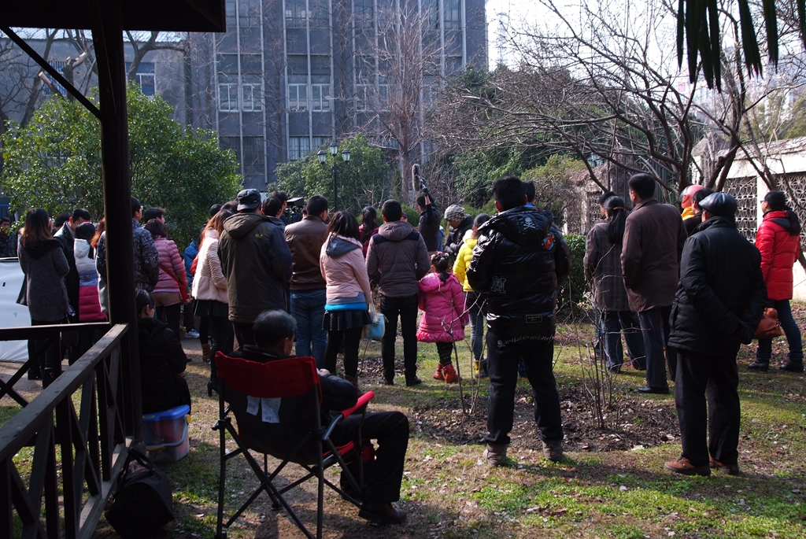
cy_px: 270
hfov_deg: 41.1
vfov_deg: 28.1
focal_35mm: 48
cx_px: 403
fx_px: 1076
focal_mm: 32
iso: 100
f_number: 6.3
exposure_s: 1/142
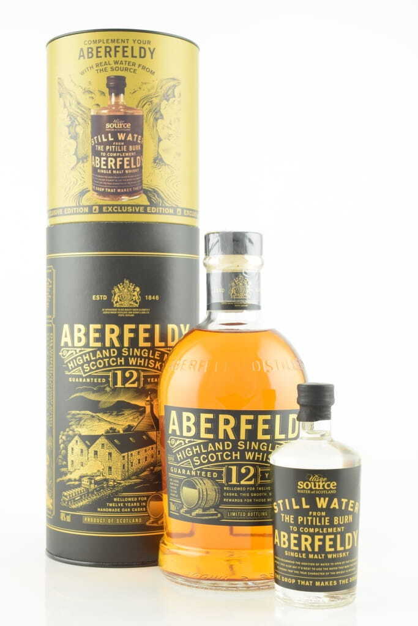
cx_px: 209
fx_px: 1045
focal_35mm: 60
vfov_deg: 33.4
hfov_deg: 22.6
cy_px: 313
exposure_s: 1/10
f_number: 8
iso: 100
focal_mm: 40
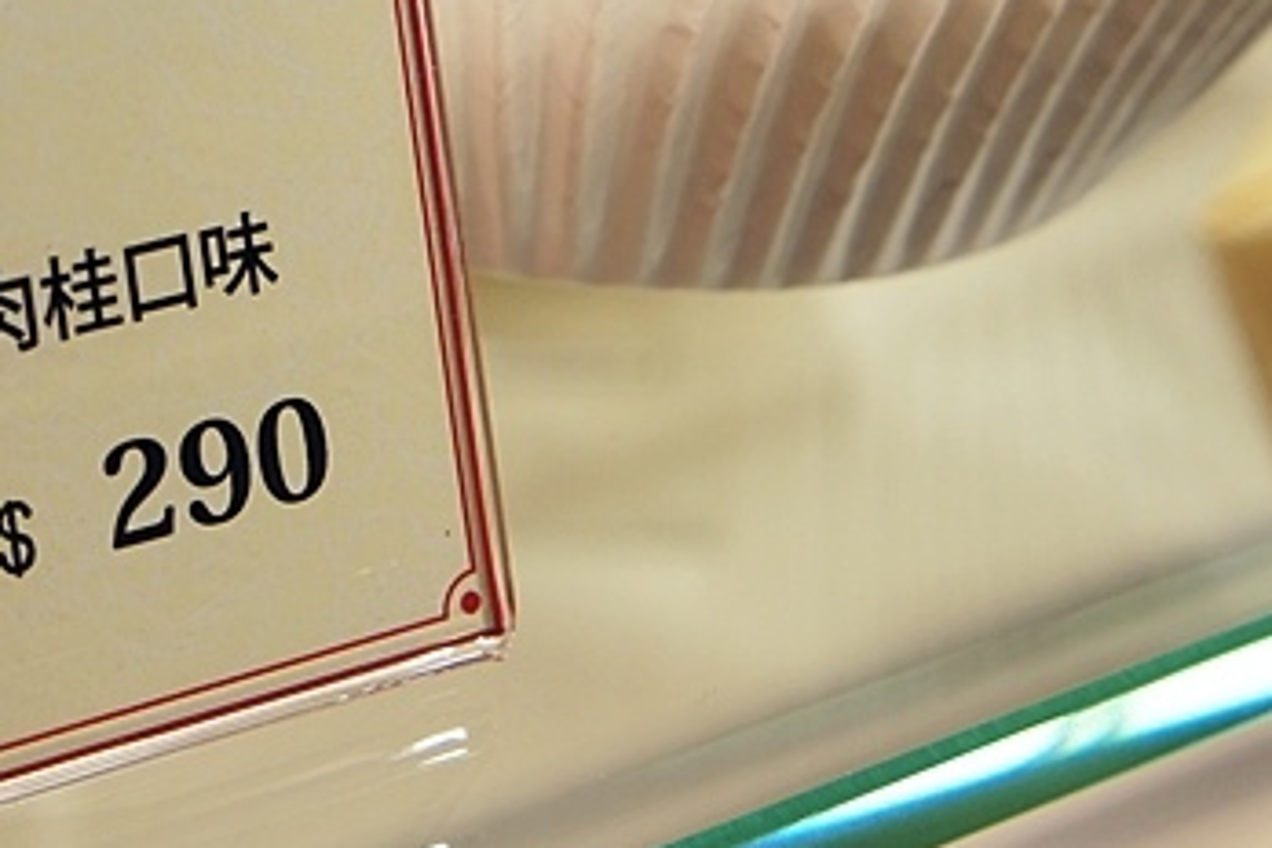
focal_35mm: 124
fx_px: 4381
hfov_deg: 16.4
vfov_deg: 10.9
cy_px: -64
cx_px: 300
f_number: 5.6
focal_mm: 32
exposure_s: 1/50
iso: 200
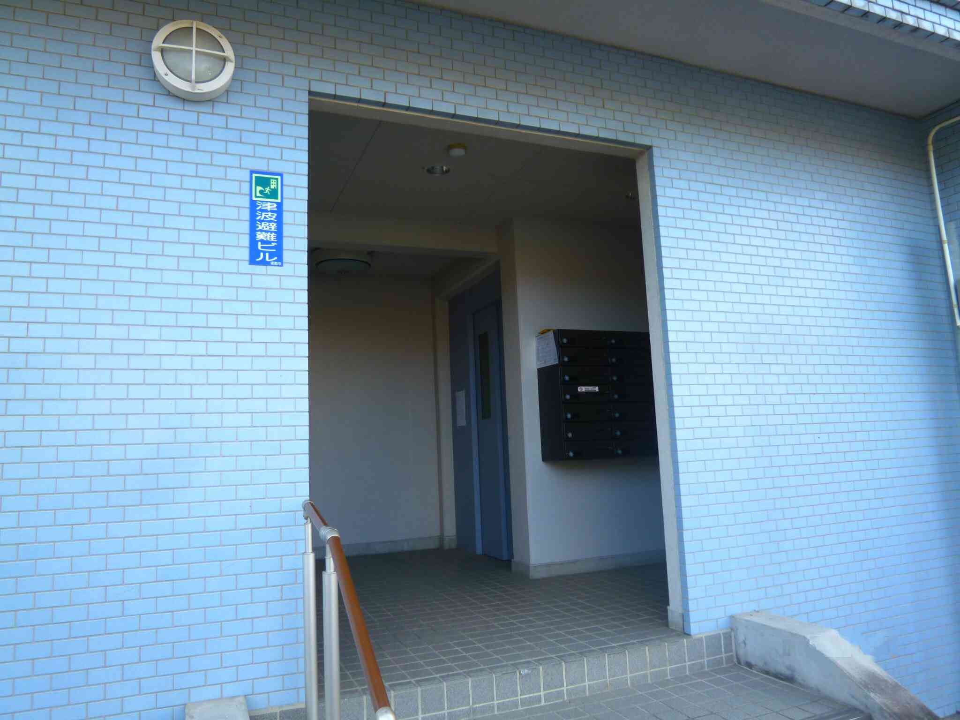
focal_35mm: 24
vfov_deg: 56.8
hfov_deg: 71.6
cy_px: 360
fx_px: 666
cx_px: 480
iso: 100
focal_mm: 4.3
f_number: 2.5
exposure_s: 1/125
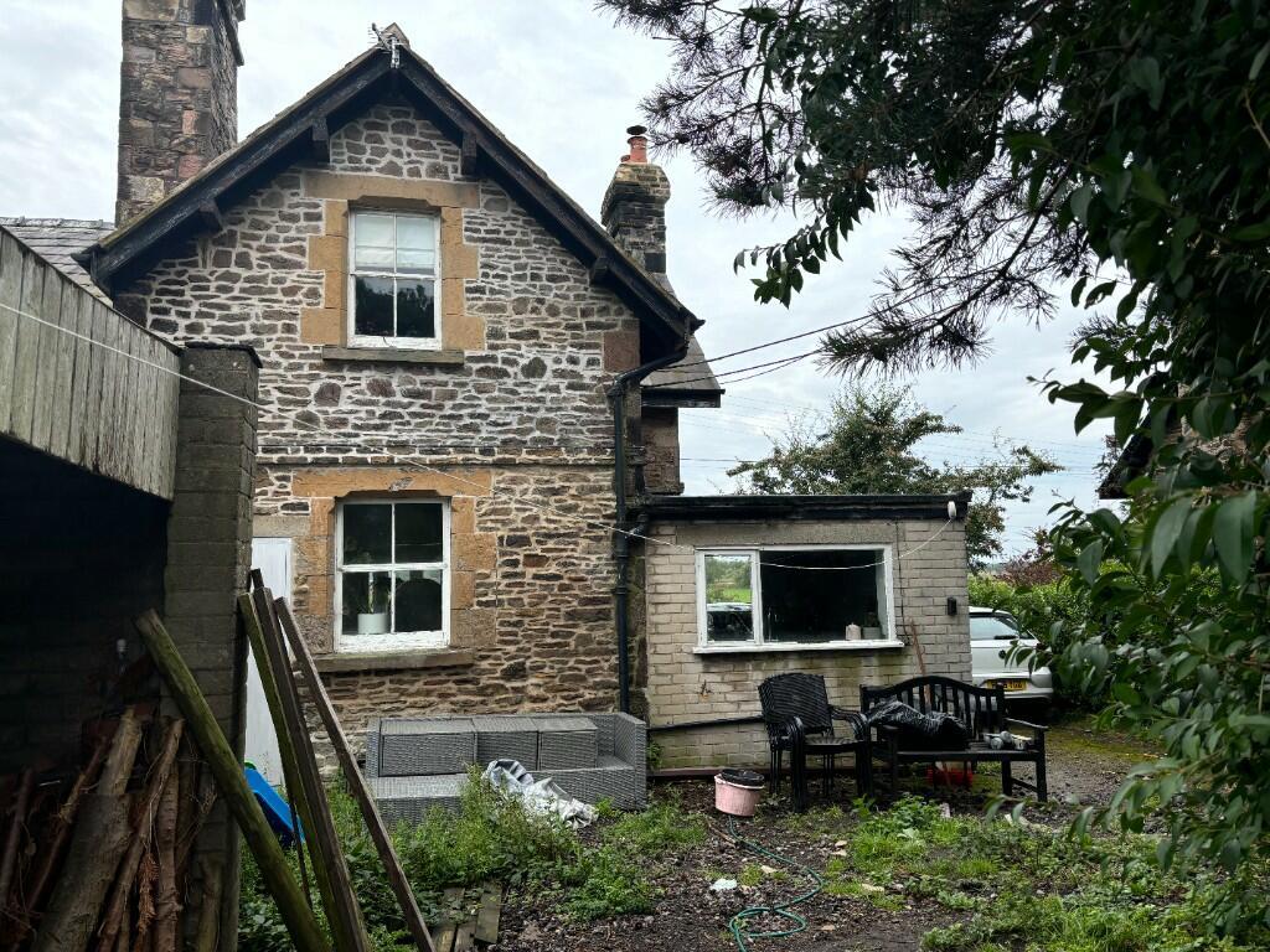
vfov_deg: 53.1
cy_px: 476
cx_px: 635
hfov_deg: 67.3
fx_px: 954
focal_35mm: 26
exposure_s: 1/1190
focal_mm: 5.96
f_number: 1.6
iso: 50
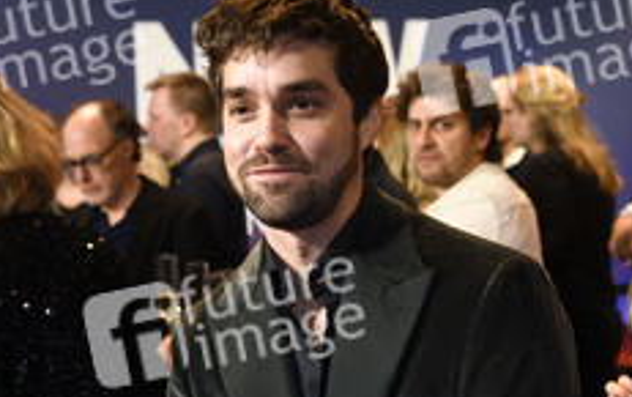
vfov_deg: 14.5
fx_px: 1518
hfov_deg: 23.5
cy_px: 460
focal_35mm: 88
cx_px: 304
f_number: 5
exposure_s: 1/100
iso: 1250
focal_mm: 50
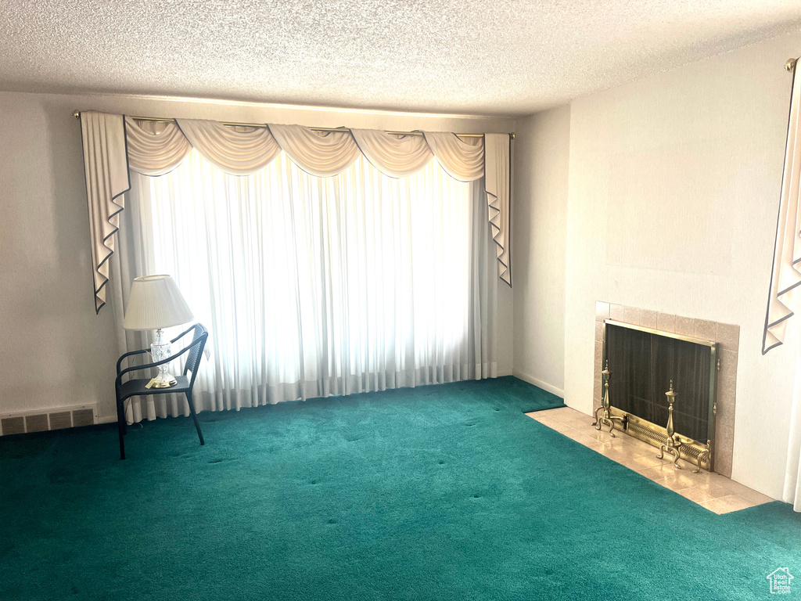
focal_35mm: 26
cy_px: 300
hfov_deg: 67.3
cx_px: 400
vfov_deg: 53.1
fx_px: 602
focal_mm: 5.7
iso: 80
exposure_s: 1/60
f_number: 1.5
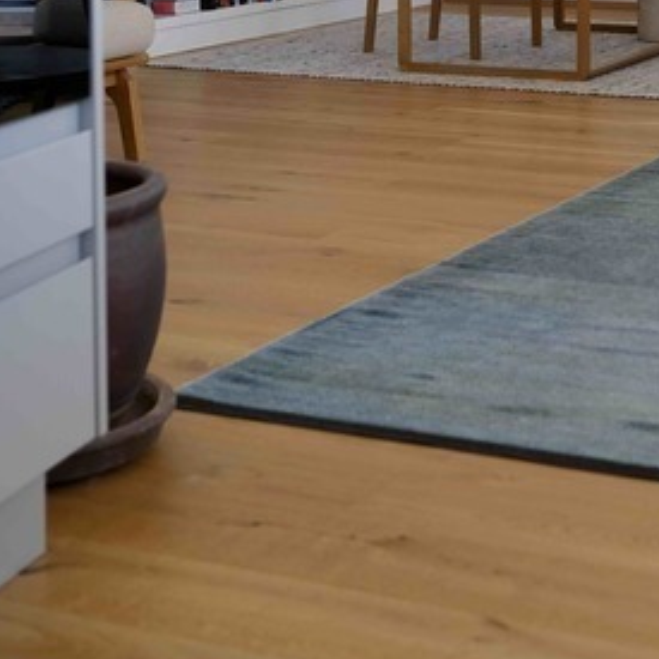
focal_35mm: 83
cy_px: -125
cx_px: 518
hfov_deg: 20.7
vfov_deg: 19.7
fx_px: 1788
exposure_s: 1/125
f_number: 2.2
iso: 200
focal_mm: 23
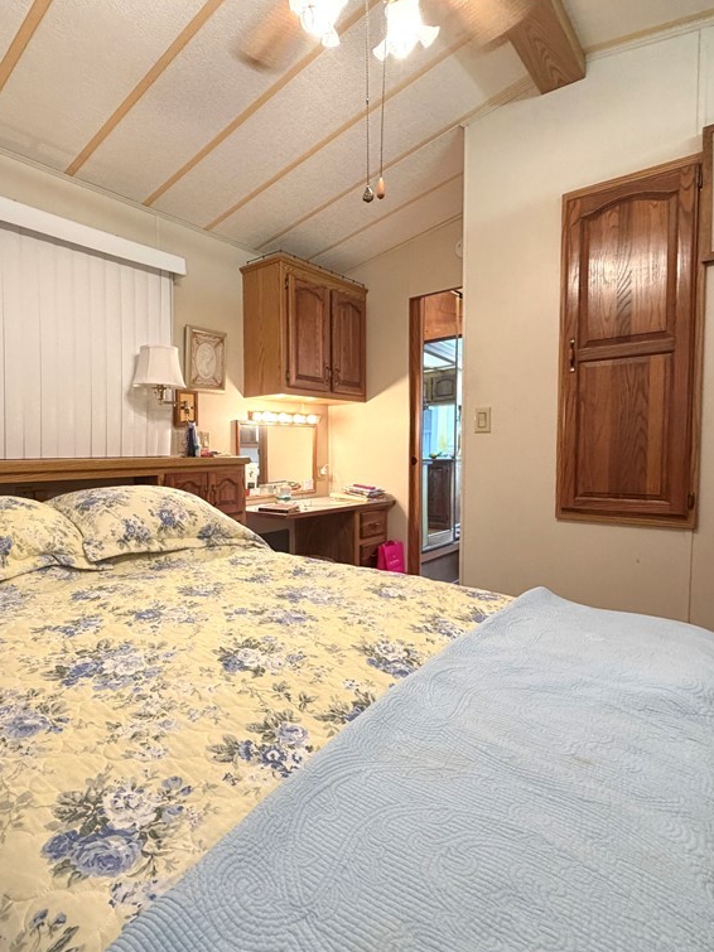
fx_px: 523
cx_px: 257
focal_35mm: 19
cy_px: 474
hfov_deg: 67.4
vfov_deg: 84.7
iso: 320
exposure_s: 1/60
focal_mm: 2.22
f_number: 2.2
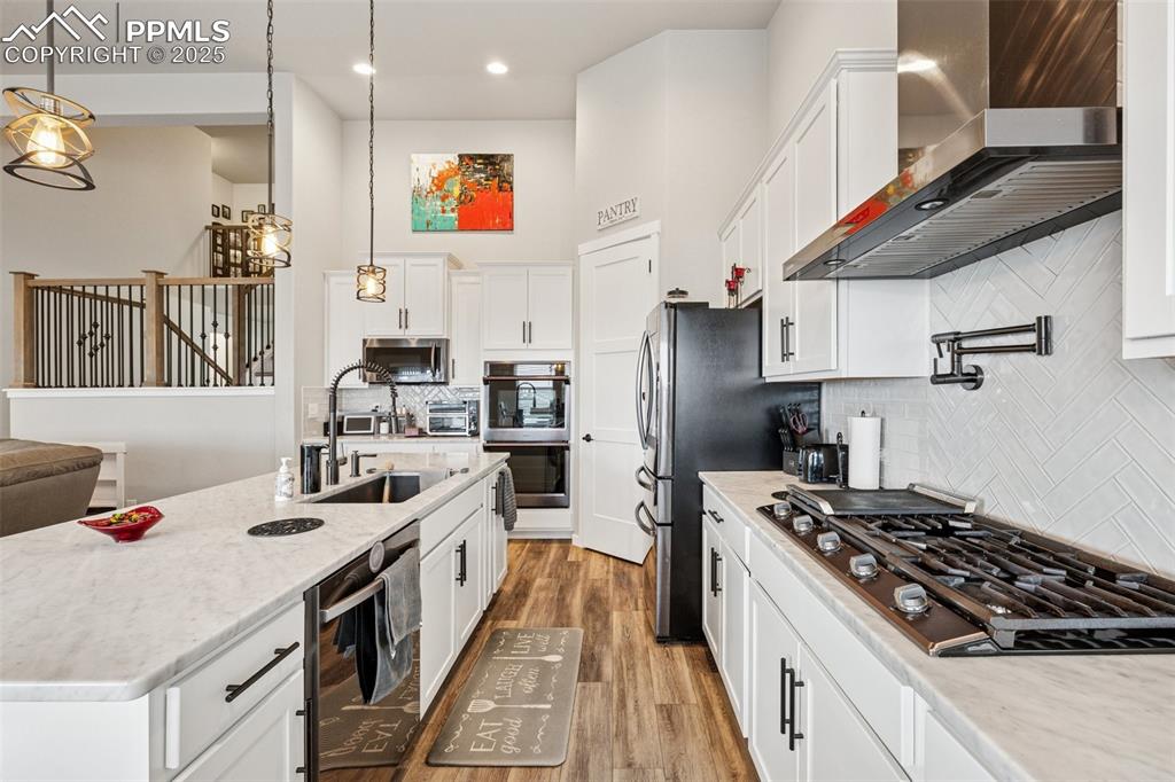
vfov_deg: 77.3
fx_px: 489
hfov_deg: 100.4
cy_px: 391
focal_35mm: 15
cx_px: 588
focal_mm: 15
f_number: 11
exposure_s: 1/5
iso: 800
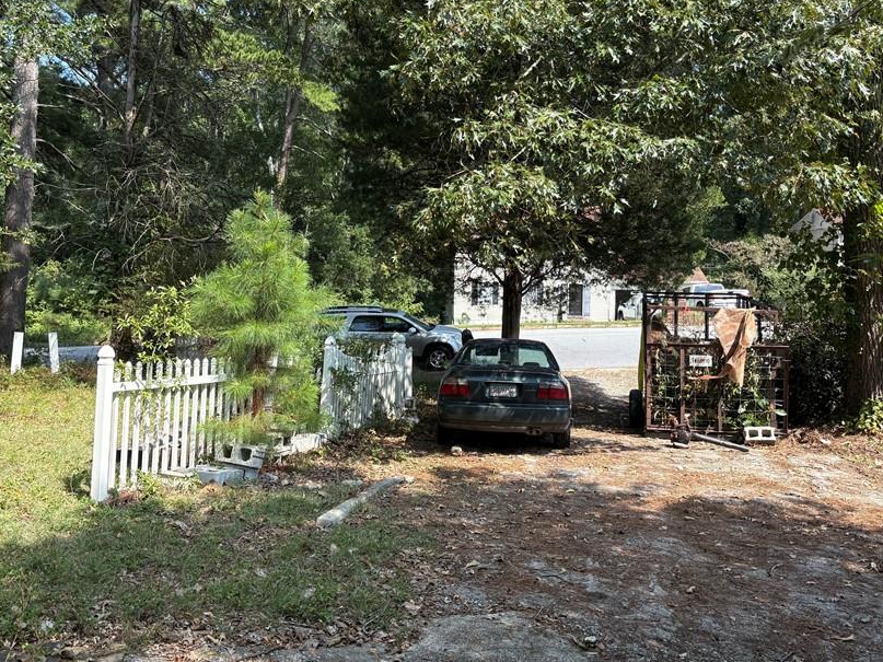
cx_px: 454
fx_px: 842
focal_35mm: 33
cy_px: 276
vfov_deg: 42.8
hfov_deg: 55.4
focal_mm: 5.96
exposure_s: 1/1001
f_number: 1.6
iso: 50
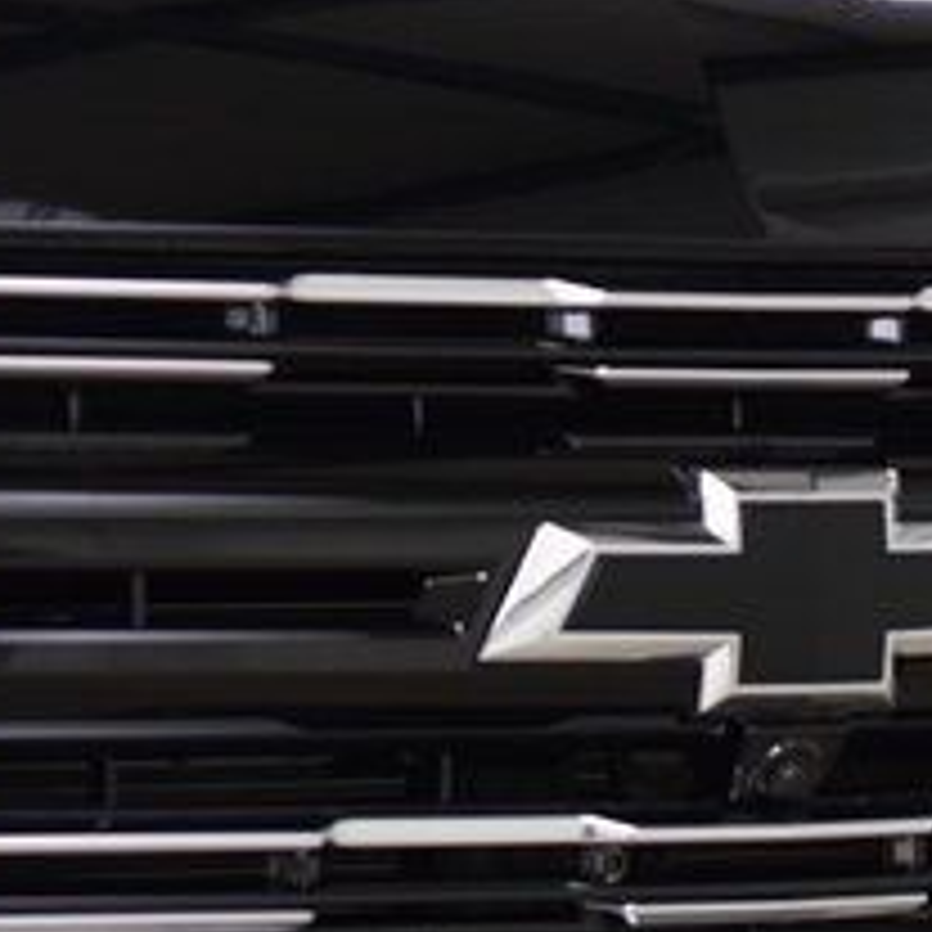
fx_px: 7189
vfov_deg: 7.4
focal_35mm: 236
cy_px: 732
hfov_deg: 7.4
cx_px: 729
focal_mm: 60
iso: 1600
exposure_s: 1/125
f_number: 4
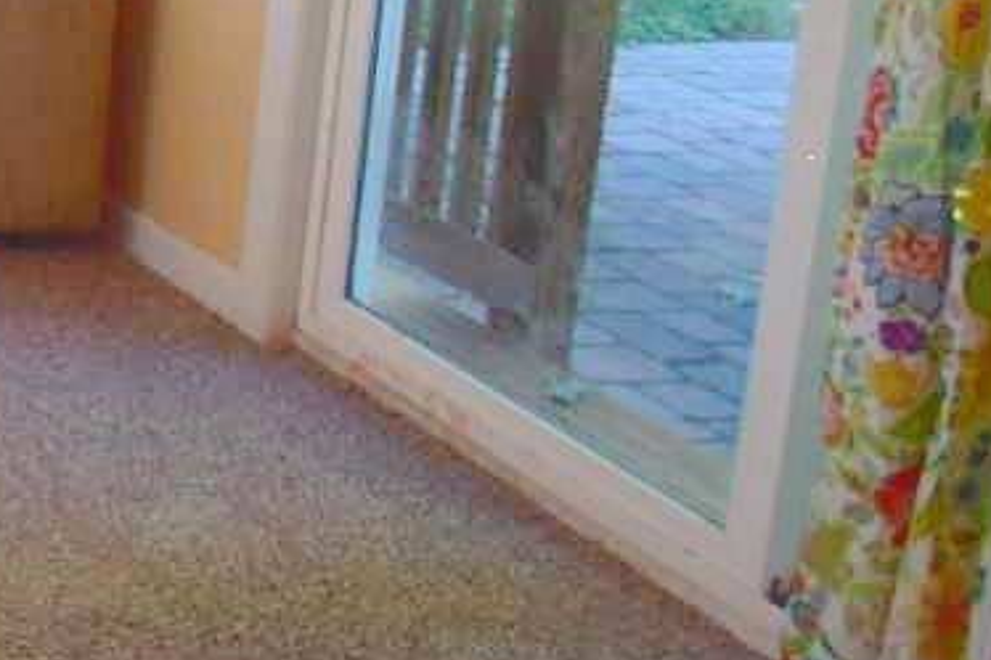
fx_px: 1788
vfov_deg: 19.0
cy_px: -254
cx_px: -943
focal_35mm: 65
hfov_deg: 19.4
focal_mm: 10
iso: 200
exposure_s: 1/200
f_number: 4.5
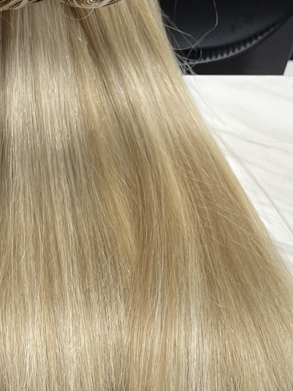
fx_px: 948
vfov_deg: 23.3
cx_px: 102
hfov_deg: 17.5
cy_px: 180
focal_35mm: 84
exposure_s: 1/100
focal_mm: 5.1
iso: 64
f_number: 1.6
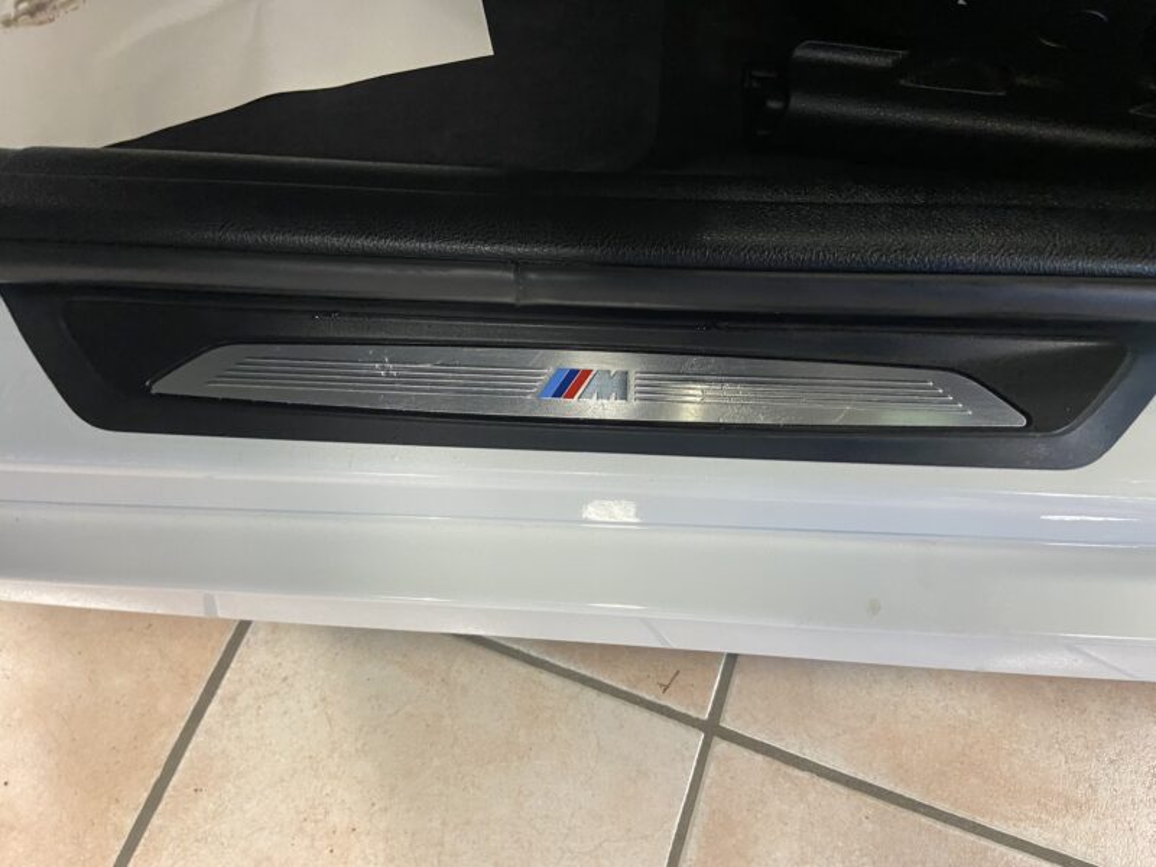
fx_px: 868
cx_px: 578
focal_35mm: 26
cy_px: 434
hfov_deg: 67.3
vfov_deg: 53.1
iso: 400
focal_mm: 4.25
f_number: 1.8
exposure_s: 1/50
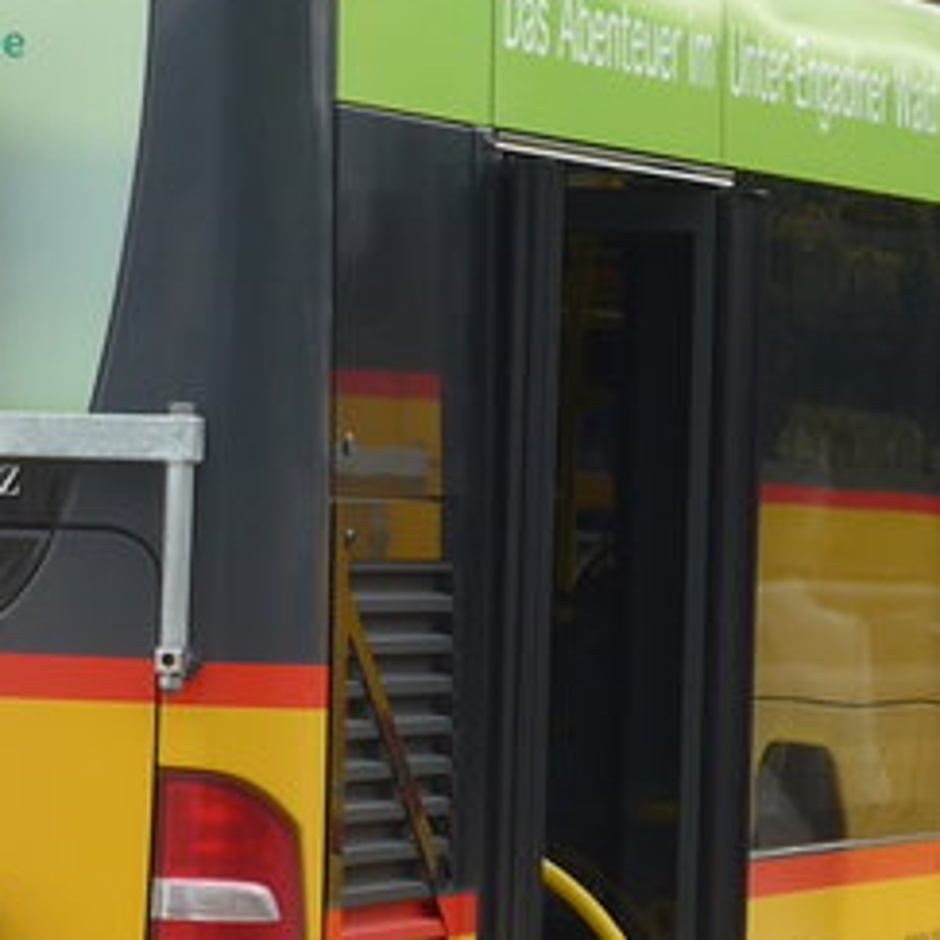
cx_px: -12
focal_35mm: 323
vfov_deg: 5.4
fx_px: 9923
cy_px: 414
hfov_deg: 5.4
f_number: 4.2
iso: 80
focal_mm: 15
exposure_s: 1/320
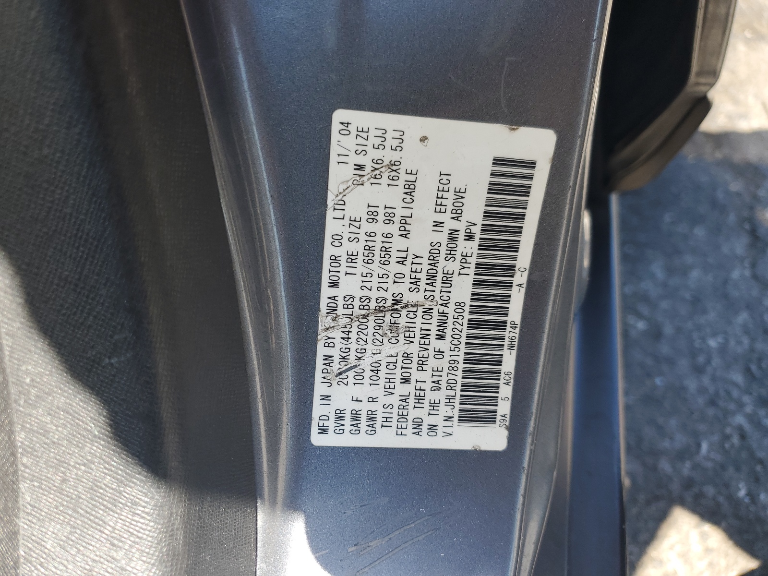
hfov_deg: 67.3
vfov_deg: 53.1
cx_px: 384
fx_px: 577
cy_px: 288
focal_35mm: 26
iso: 50
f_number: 1.5
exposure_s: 1/357
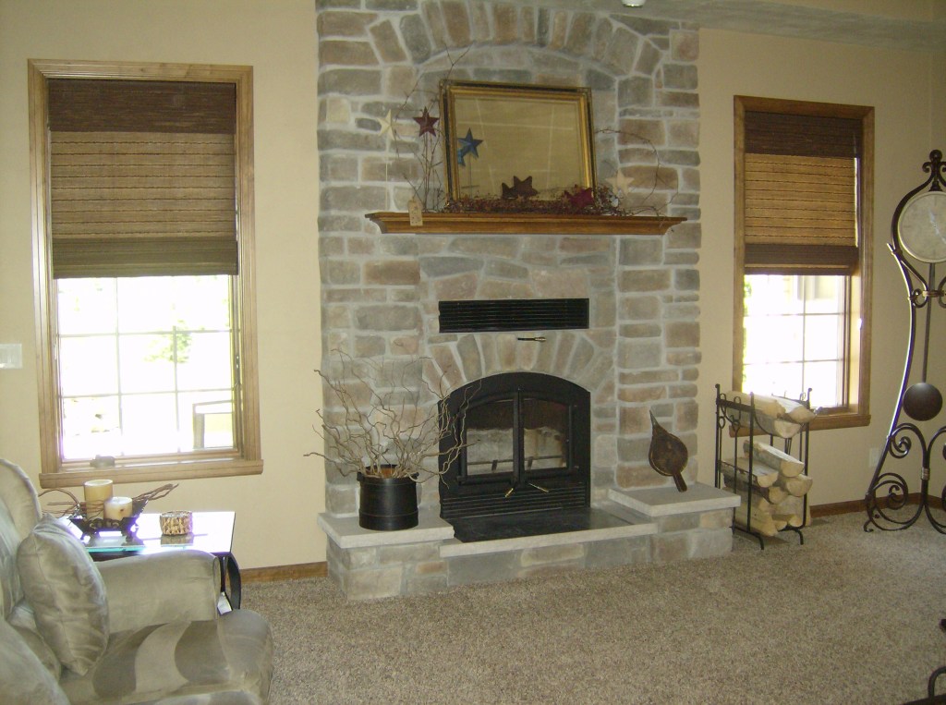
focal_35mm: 36
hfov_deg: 51.5
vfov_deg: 39.5
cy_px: 352
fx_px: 982
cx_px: 473
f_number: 2.8
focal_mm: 6
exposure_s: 1/60
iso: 200
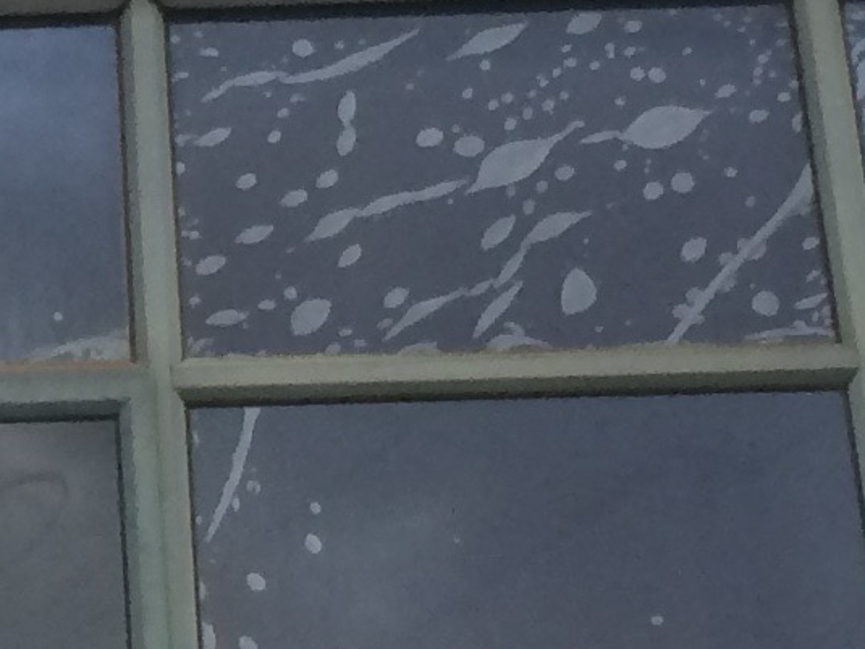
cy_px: 320
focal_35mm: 177
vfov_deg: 8.4
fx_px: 4422
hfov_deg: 10.7
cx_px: -467
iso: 32
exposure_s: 1/30
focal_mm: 4.15
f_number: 2.2
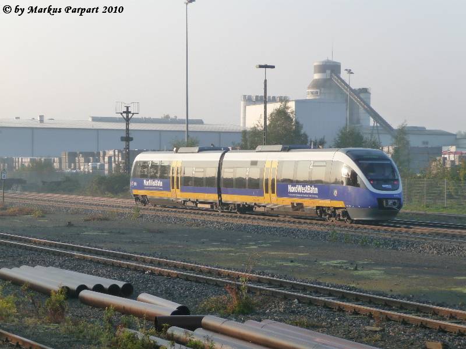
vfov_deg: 14.4
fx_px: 1387
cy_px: 174
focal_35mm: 103
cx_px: 233
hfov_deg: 19.1
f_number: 4.7
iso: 160
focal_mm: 17.5
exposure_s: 1/250
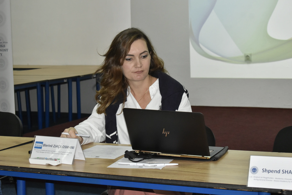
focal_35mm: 82
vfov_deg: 16.6
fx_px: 669
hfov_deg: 24.6
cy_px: 98
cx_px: 146
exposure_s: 1/100
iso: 1600
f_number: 5.6
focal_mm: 55
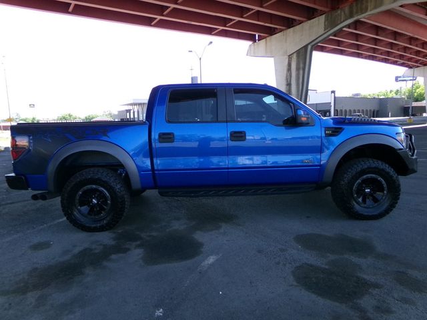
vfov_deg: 56.8
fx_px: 296
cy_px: 160
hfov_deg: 71.6
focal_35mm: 24
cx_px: 214
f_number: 11.07
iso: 350
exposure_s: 1/60
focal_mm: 4.3
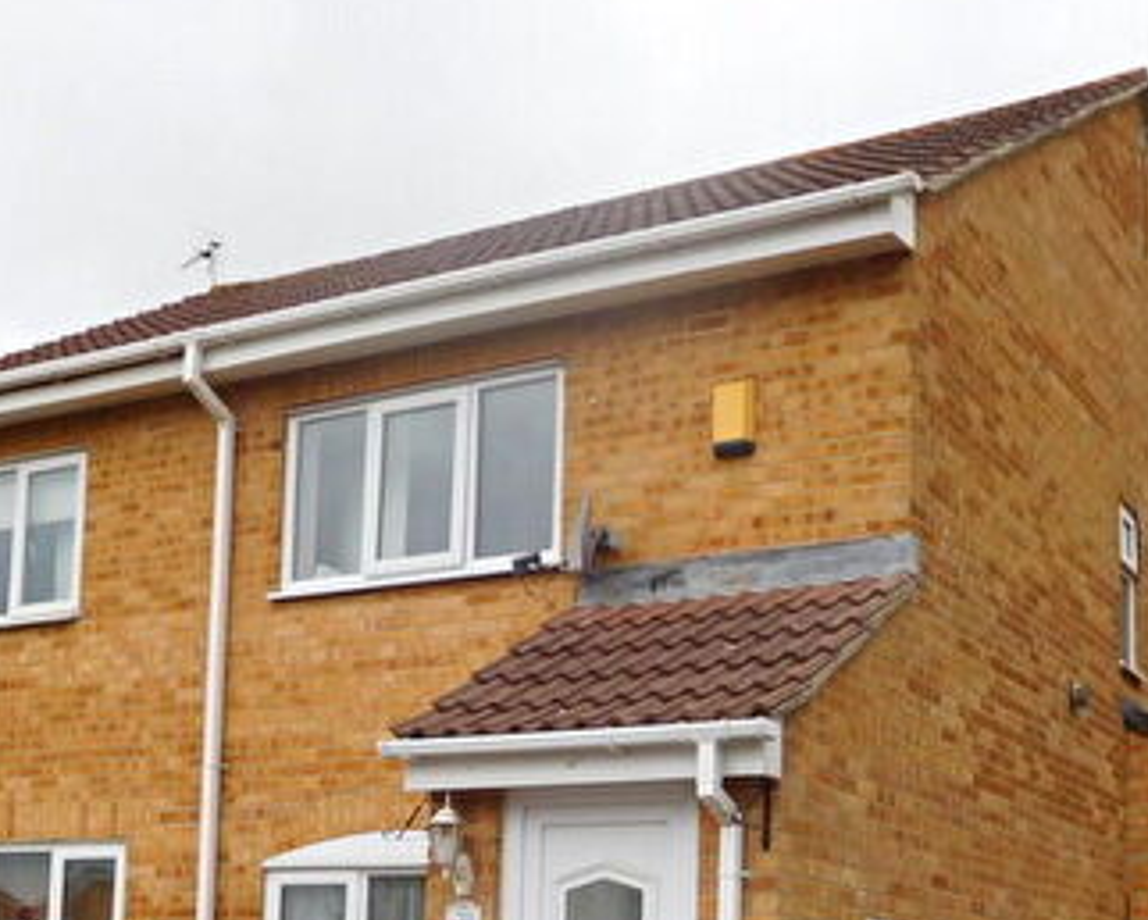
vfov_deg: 27.6
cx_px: 488
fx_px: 1802
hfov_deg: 35.3
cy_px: 826
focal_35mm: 53
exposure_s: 1/640
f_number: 3.4
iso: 125
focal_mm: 4.5
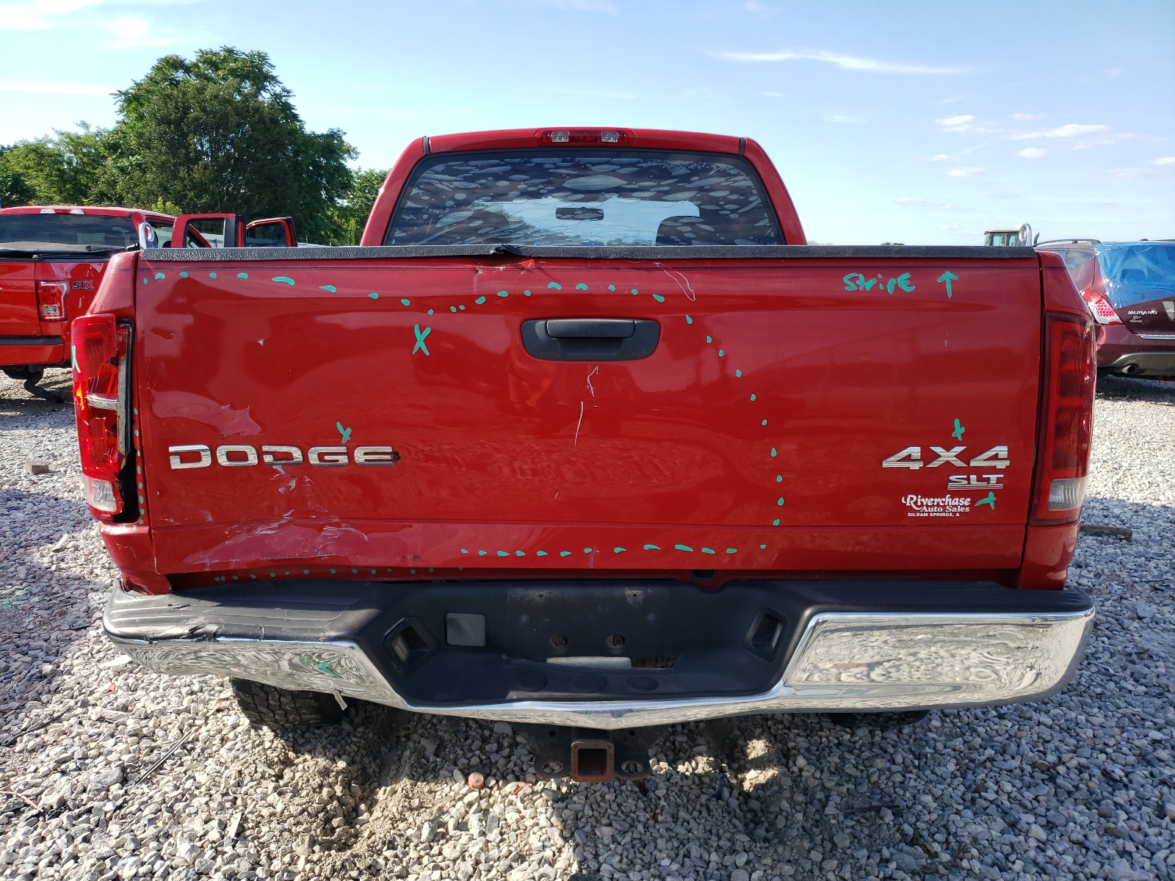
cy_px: 440
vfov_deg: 53.1
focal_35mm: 26
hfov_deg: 67.3
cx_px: 588
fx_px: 883
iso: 50
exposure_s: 1/1250
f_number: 1.5
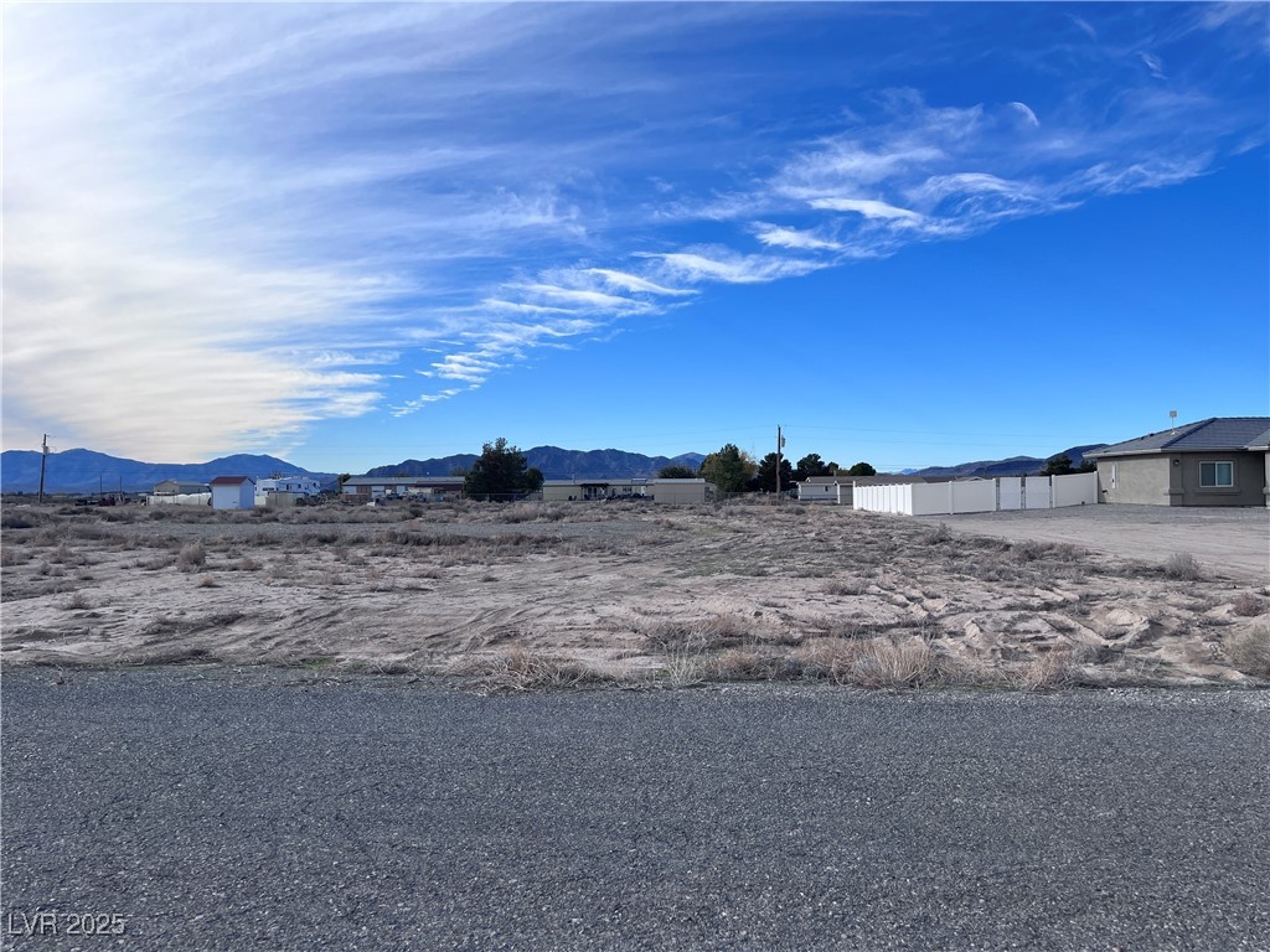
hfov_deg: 67.3
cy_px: 476
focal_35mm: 26
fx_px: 954
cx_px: 635
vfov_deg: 53.1
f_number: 1.6
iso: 50
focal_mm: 5.1
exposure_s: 1/4651
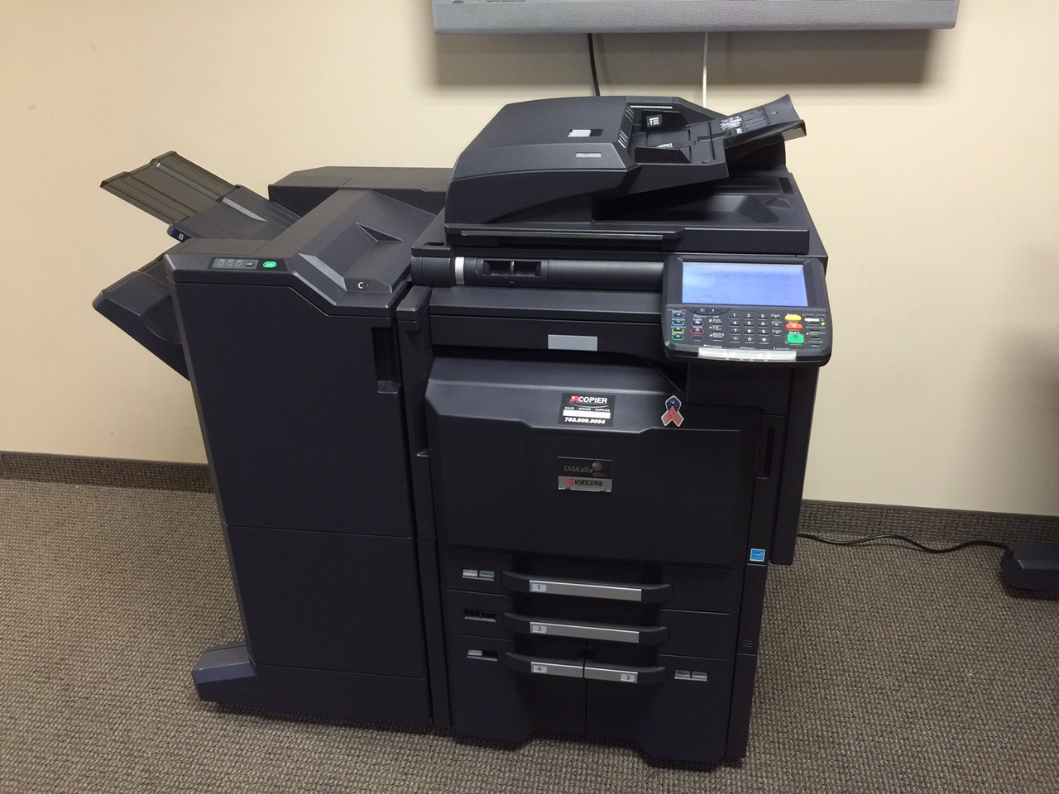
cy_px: 397
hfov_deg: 61.7
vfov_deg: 48.2
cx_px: 530
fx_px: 887
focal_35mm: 29
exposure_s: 1/15
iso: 100
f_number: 2.2
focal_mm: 4.15
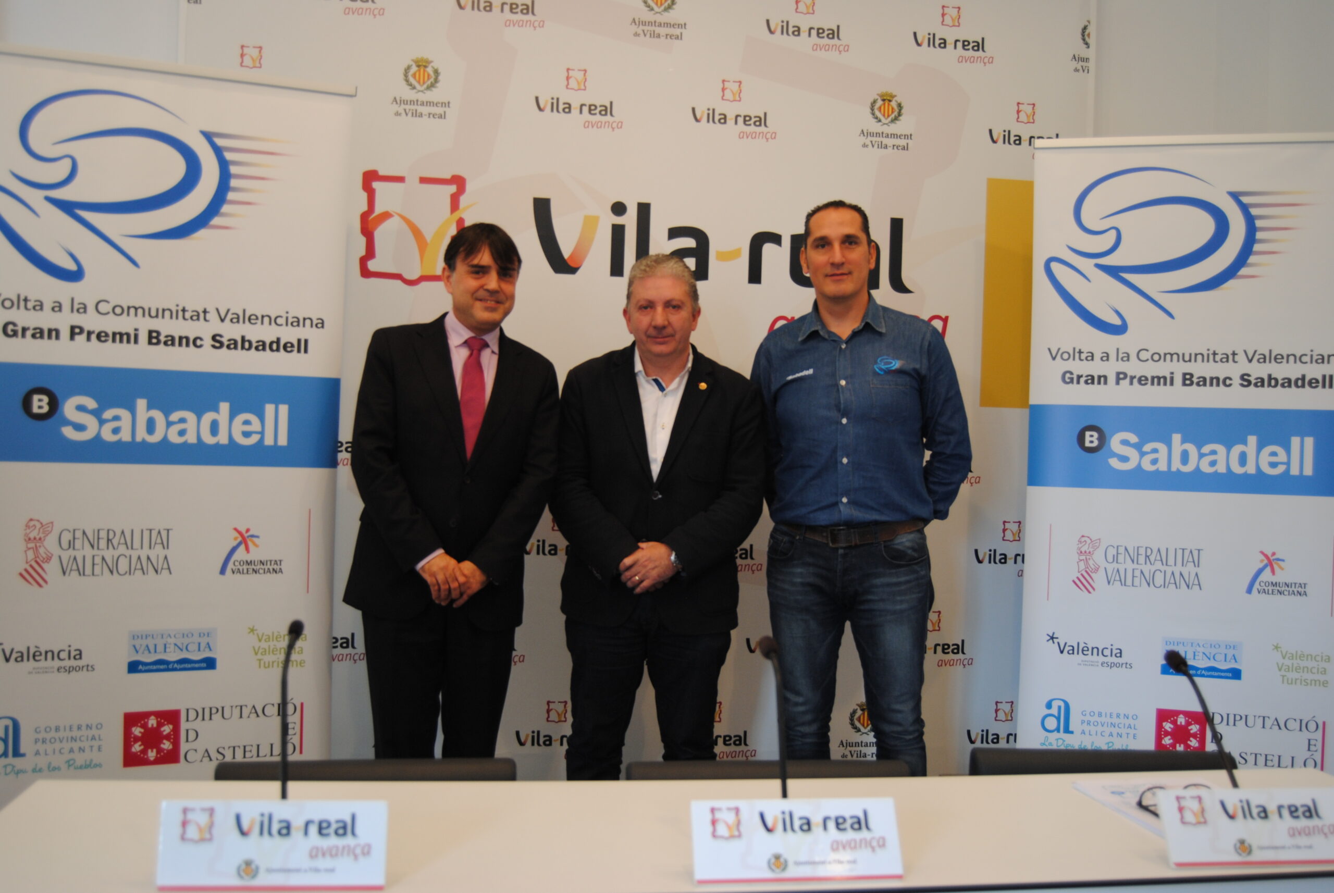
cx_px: 667
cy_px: 446
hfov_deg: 55.0
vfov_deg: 38.5
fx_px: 1280
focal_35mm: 34
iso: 200
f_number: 3.8
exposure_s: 1/60
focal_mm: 23
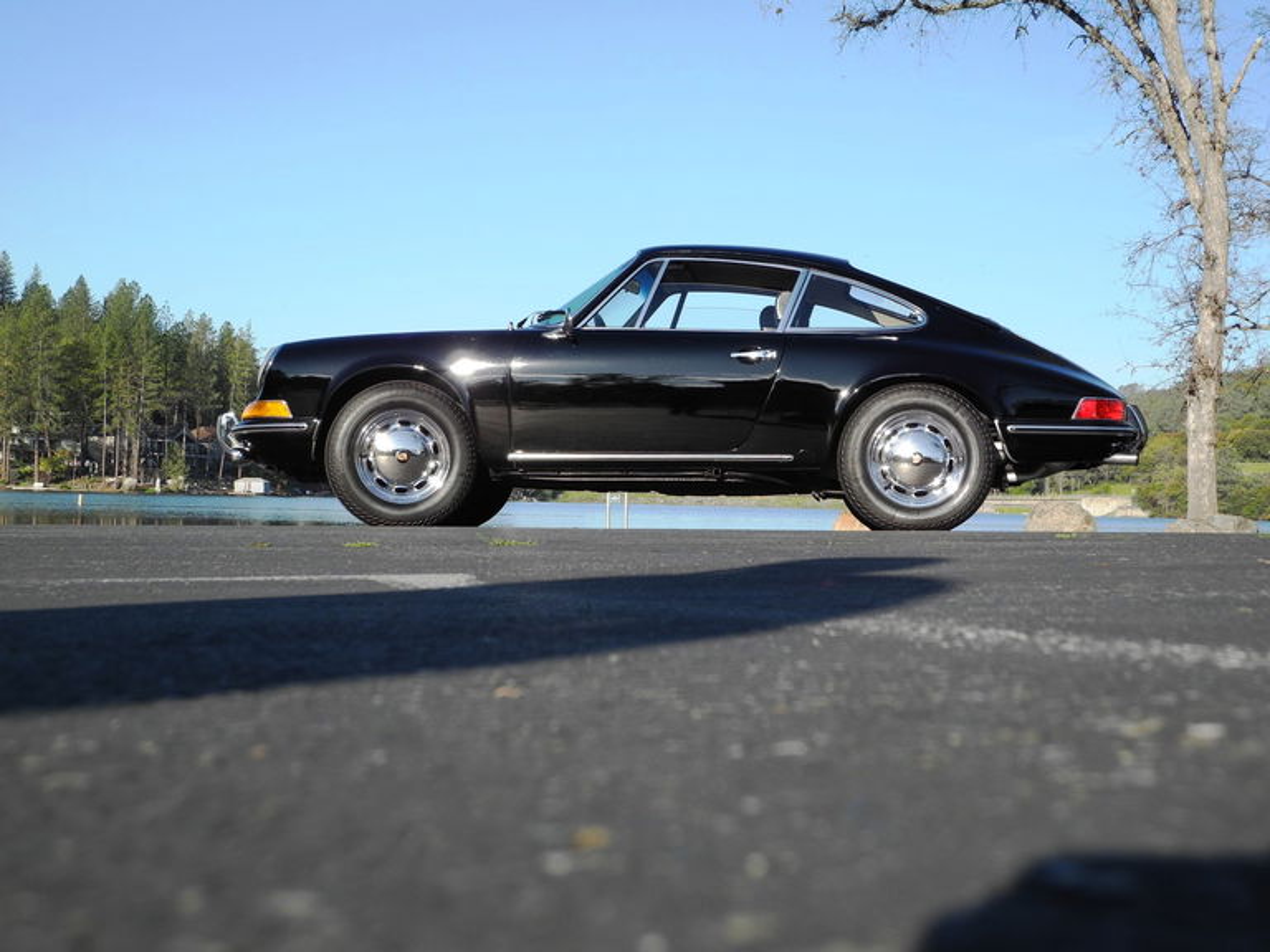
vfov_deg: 26.6
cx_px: 635
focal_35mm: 55
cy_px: 476
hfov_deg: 34.9
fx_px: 2018
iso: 100
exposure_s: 1/833
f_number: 3.5
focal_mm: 11.8
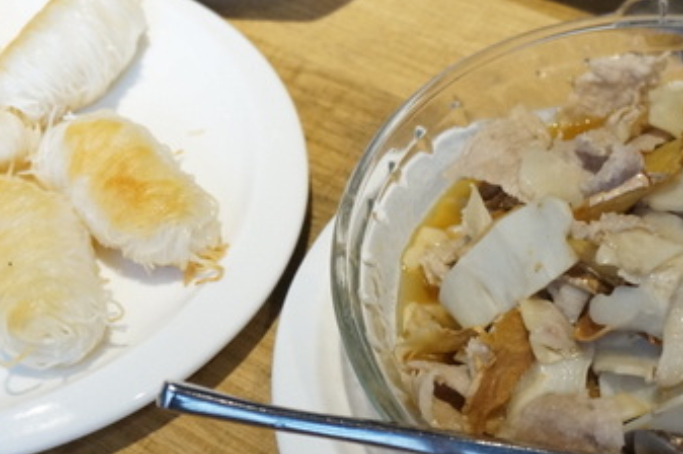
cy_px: 342
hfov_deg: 27.3
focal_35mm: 74
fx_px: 1403
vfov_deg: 18.3
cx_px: 395
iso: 3200
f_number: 4.5
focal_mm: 26
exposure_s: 1/500
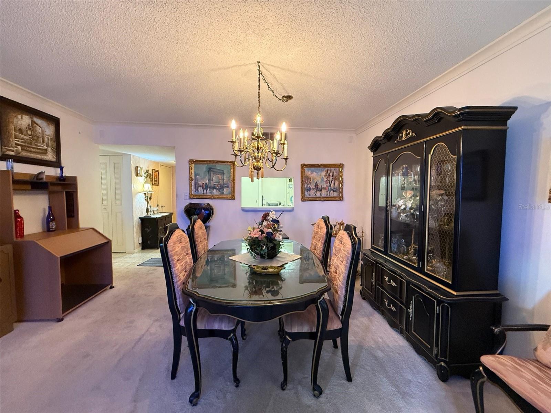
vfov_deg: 85.7
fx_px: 223
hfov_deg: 102.1
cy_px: 206
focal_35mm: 14
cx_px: 276
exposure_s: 1/60
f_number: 2.2
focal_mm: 2.22
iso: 500
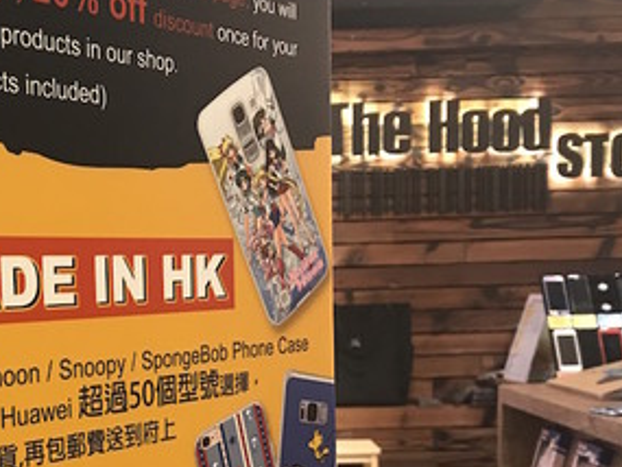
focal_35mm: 59
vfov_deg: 24.4
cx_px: 151
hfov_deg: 32.0
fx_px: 1061
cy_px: 388
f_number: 1.8
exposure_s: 1/17
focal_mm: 3.99
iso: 80
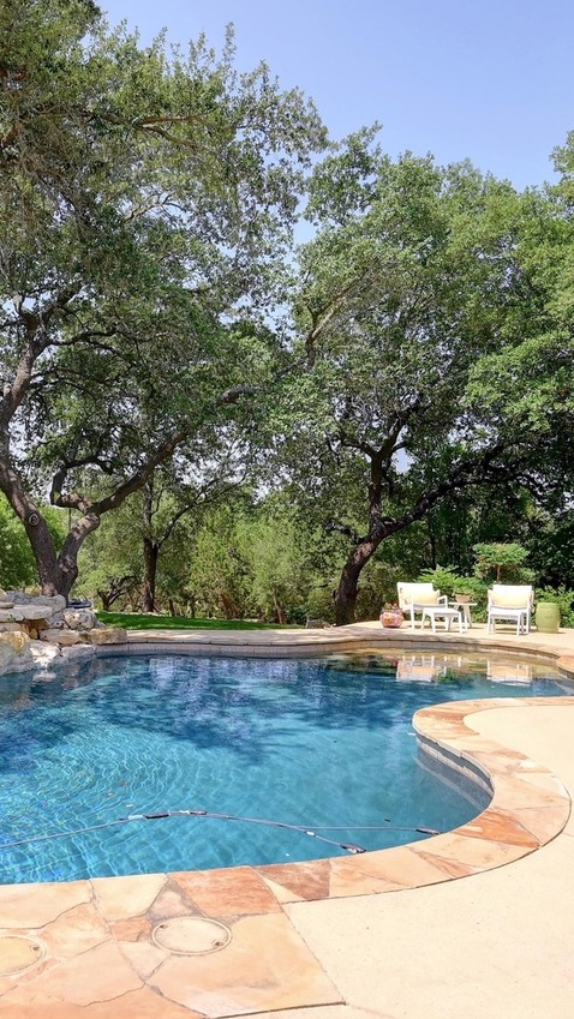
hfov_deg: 36.2
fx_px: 865
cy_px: 540
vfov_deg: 61.0
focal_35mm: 32
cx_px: 177
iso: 2000
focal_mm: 16
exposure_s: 1/2000
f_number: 6.3
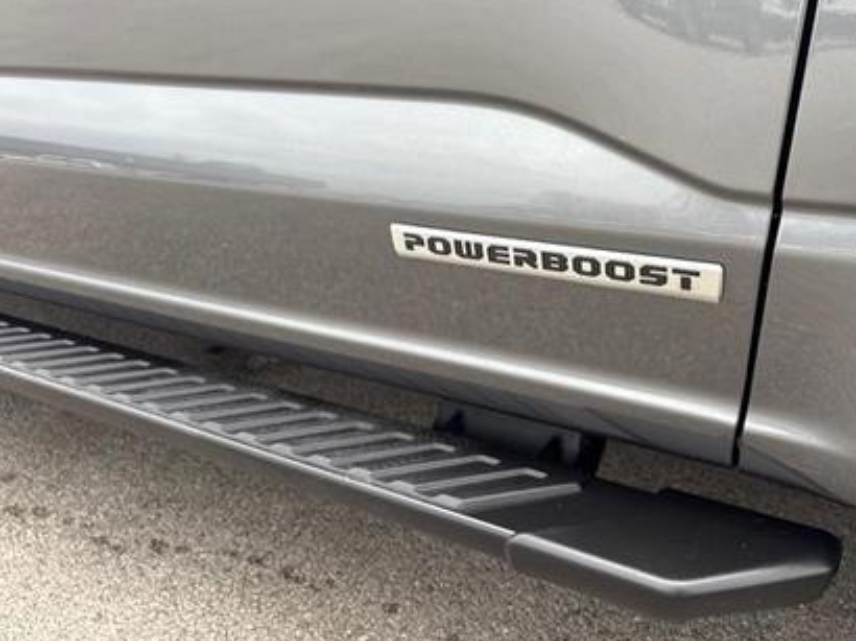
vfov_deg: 44.1
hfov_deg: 56.6
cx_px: 493
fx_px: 791
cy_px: 296
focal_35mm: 32
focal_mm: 5.96
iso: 64
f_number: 1.6
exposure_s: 1/150
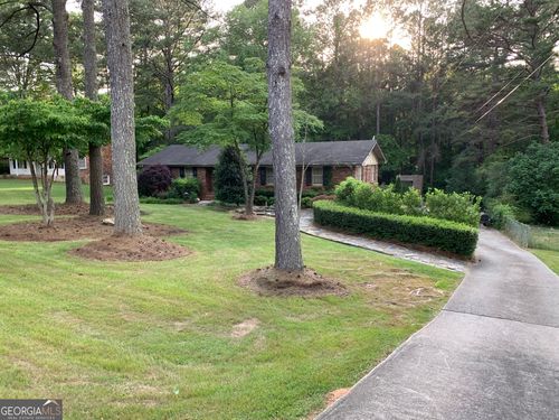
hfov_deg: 67.3
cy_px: 210
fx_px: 420
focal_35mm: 26
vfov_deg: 53.1
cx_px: 280
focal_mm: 4.25
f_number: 1.8
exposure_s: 1/122
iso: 40
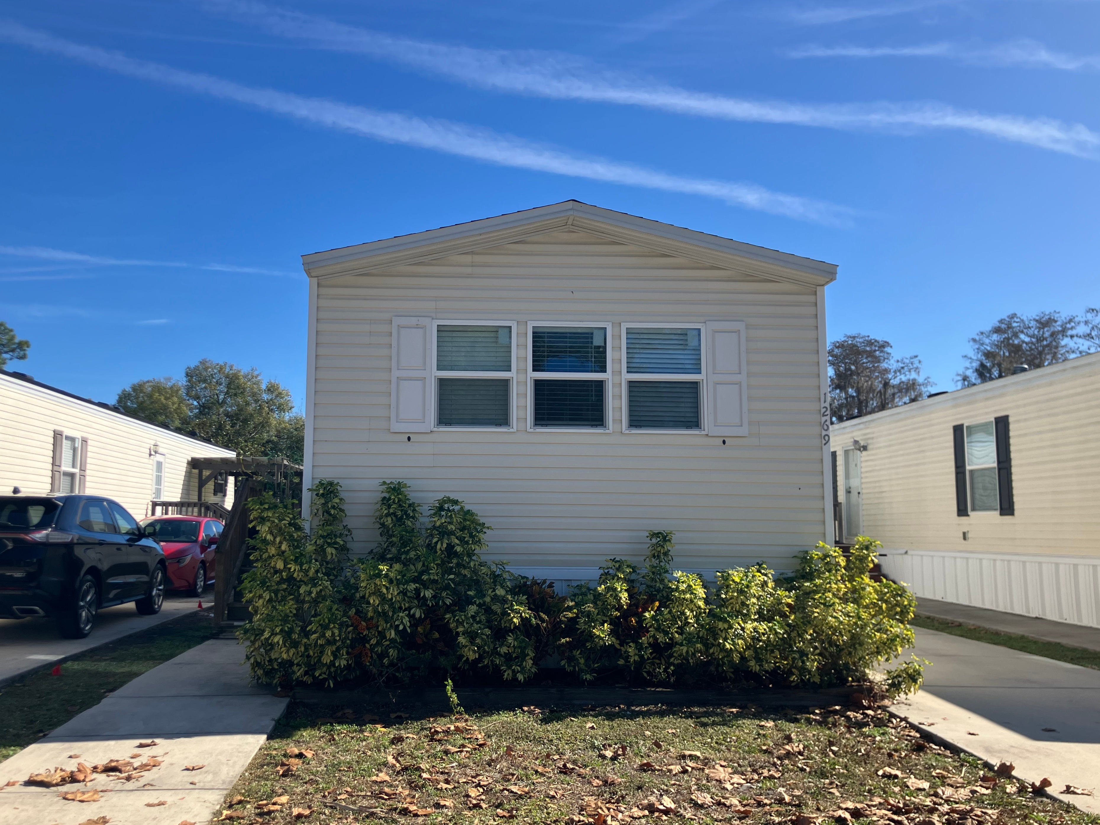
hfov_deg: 63.4
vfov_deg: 49.7
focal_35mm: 28
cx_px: 550
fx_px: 890
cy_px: 412
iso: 32
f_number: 1.8
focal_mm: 3.99
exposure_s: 1/1869
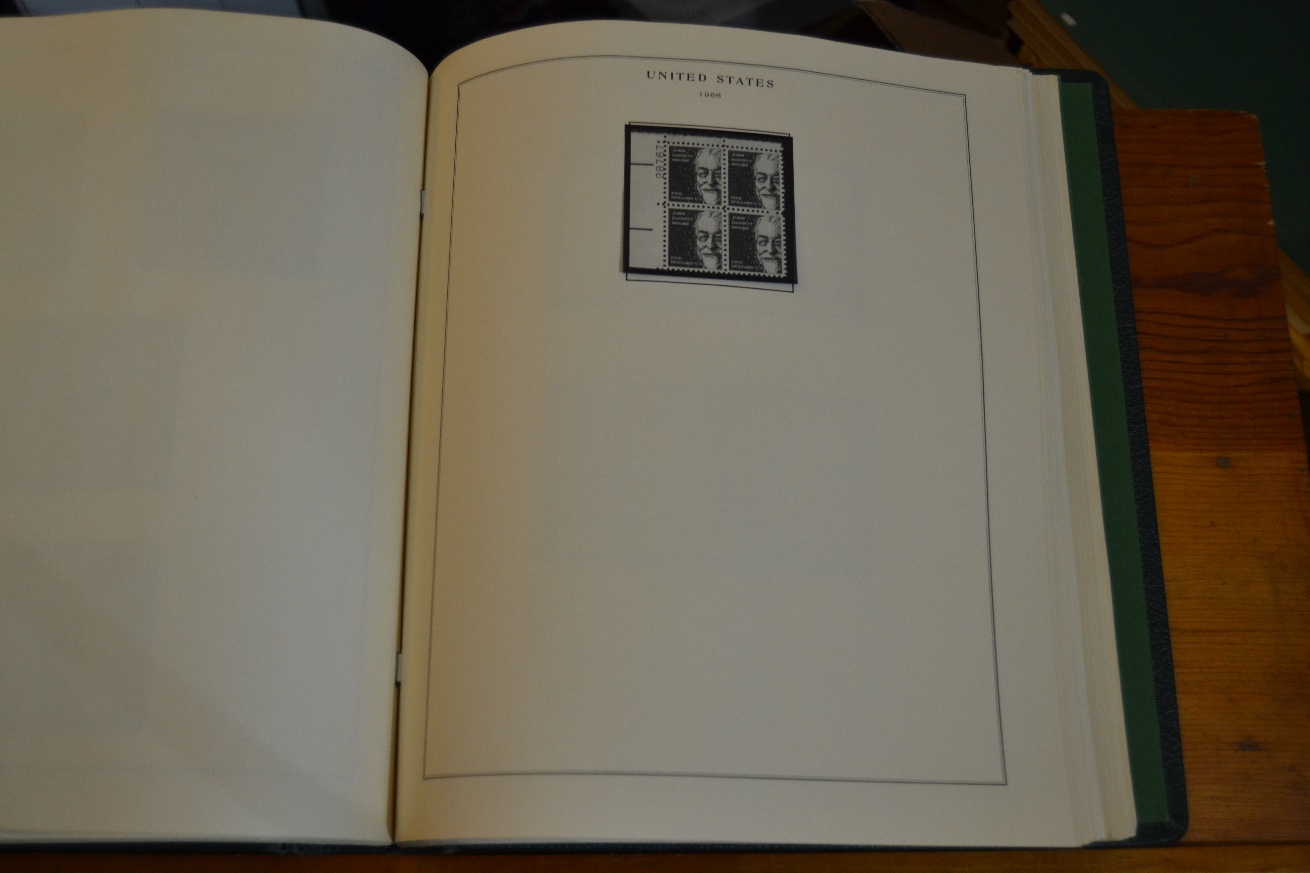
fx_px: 1419
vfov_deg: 34.2
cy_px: 436
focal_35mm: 39
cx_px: 655
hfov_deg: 49.6
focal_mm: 26
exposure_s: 1/60
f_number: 4
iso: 900
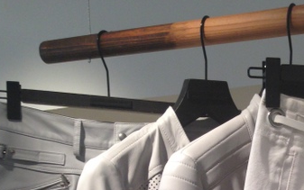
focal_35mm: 83
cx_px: 261
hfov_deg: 24.4
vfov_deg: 13.9
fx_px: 688
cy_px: 353
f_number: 2.4
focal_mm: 4.12
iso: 64
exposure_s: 1/40
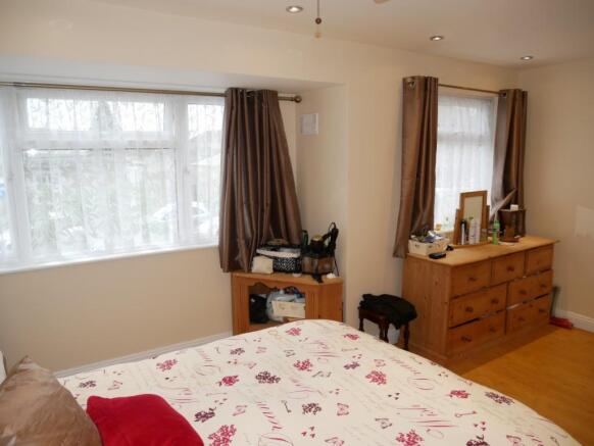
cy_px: 223
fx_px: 412
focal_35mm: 24
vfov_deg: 56.9
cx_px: 297
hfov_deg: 71.6
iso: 250
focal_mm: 12
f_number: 3.5
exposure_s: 1/50
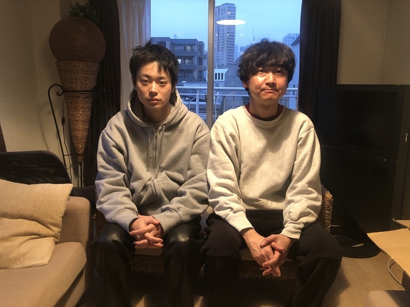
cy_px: 154
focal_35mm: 28
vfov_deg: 49.7
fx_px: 332
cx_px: 205
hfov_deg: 63.5
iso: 100
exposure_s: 1/11
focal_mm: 3.99
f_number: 1.8
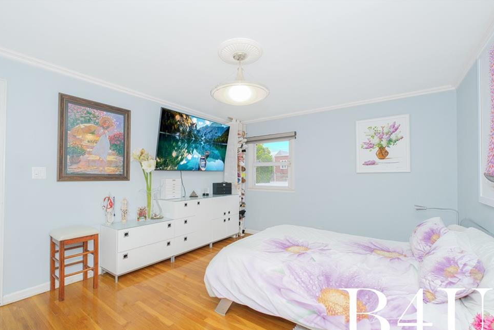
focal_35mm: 16
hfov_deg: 96.6
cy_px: 174
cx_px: 234
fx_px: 220
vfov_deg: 73.7
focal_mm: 10
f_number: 8
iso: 800
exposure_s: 1/60
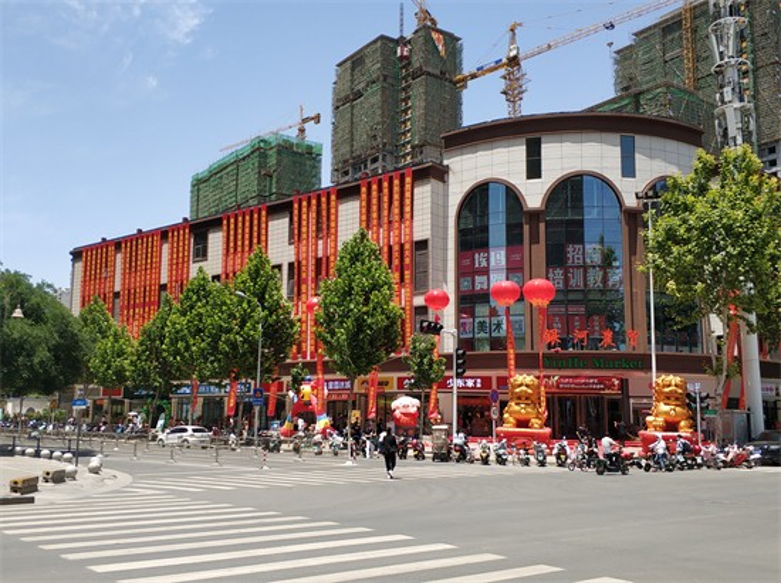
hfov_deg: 65.4
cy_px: 292
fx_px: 608
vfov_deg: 51.3
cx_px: 390
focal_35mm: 27
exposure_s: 1/1280
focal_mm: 3.82
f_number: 1.8
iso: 126
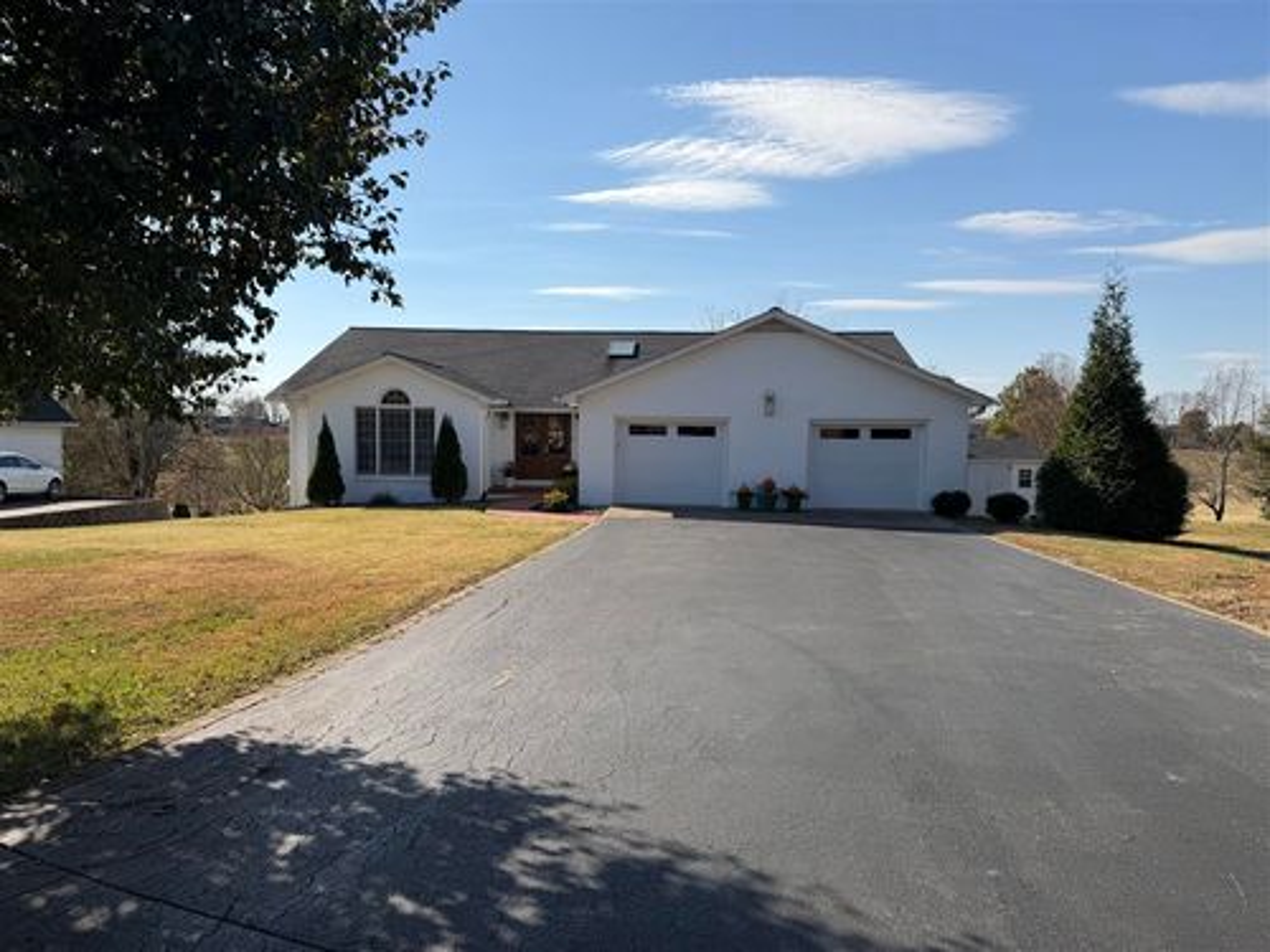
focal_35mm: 24
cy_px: 476
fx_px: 881
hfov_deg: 71.6
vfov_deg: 56.8
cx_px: 635
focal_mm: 6.76
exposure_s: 1/5714
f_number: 1.78
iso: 80
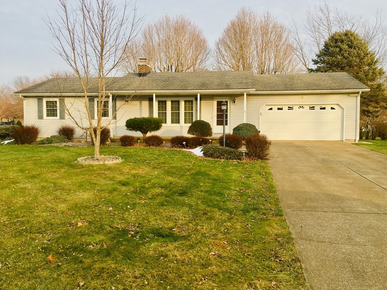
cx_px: 196
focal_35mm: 31
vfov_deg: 45.4
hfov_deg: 58.4
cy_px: 146
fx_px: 346
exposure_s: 1/243
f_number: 2.2
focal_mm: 4.15
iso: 25
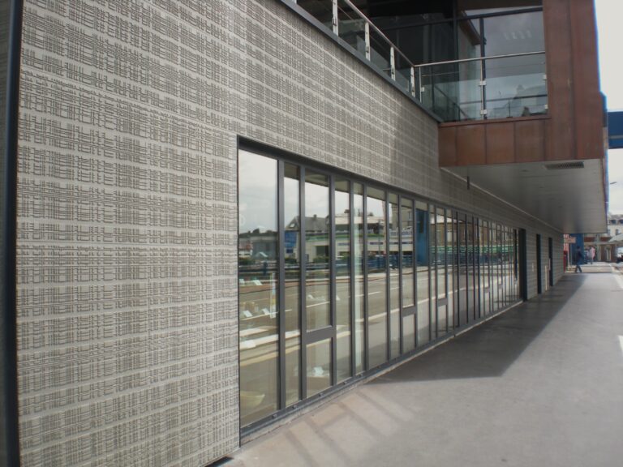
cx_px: 312
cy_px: 234
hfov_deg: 49.0
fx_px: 684
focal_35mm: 38
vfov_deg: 37.7
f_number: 4.6
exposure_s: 1/175
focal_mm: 6.3
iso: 64
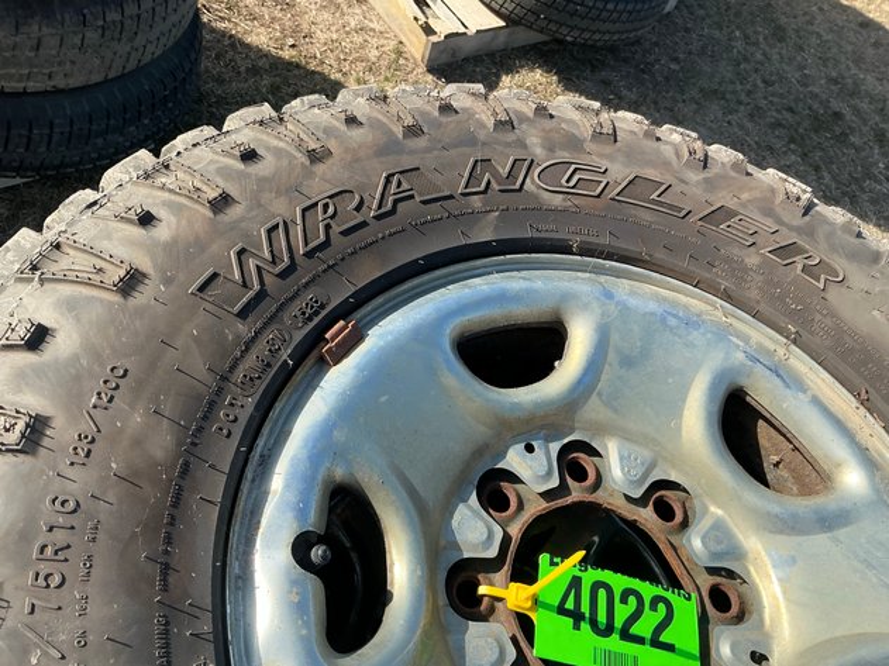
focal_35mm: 28
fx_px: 719
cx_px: 444
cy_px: 333
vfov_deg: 49.7
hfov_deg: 63.5
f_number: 1.8
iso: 25
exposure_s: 1/781
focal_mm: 3
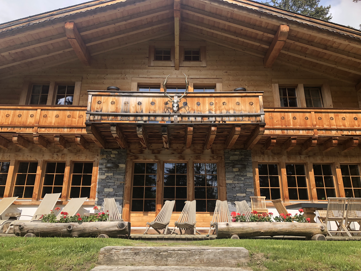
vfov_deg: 49.7
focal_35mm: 28
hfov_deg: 63.4
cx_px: 180
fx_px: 292
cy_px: 136
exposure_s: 1/1263
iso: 20
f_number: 1.8
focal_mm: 4
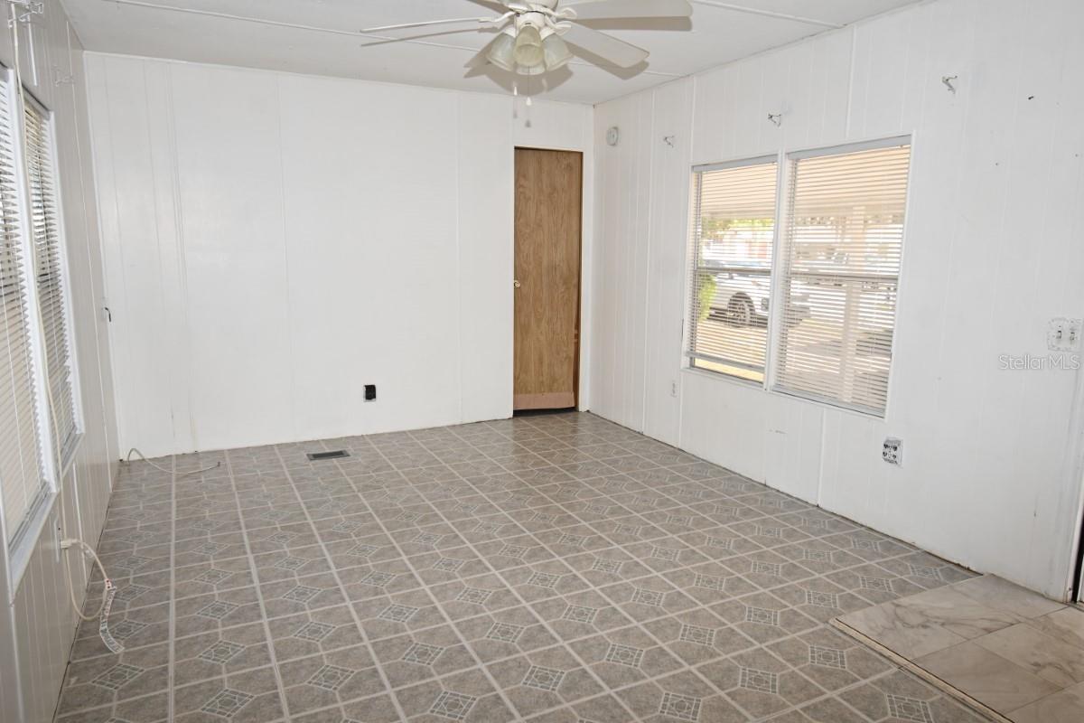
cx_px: 542
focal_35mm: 22
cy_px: 362
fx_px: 677
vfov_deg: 56.1
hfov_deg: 77.3
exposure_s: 1/60
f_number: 5.3
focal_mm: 15
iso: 100
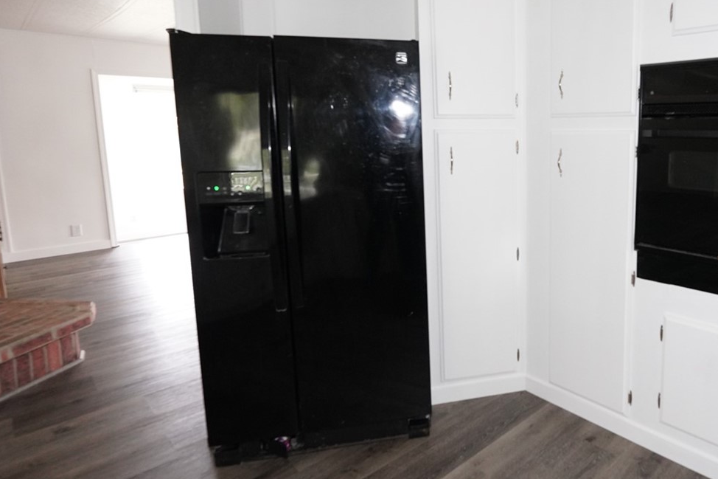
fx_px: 459
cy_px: 189
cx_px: 529
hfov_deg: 71.5
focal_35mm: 23
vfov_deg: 54.6
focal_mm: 14
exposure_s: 1/125
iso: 3200
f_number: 4
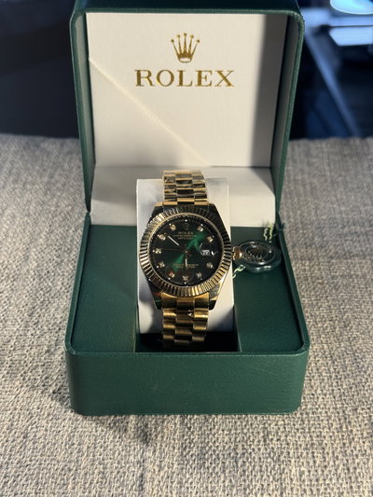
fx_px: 689
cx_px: 186
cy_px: 248
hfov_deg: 30.3
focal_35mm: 48
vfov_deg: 39.6
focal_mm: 6.76
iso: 50
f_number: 1.78
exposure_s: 1/111
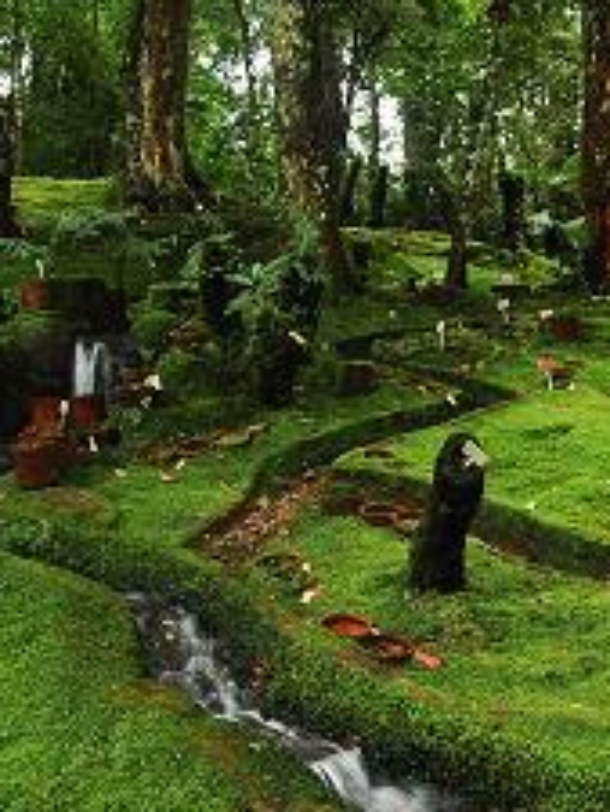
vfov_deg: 36.8
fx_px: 1221
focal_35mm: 52
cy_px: 448
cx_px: 574
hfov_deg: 26.9
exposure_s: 1/4
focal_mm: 18
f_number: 11
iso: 400
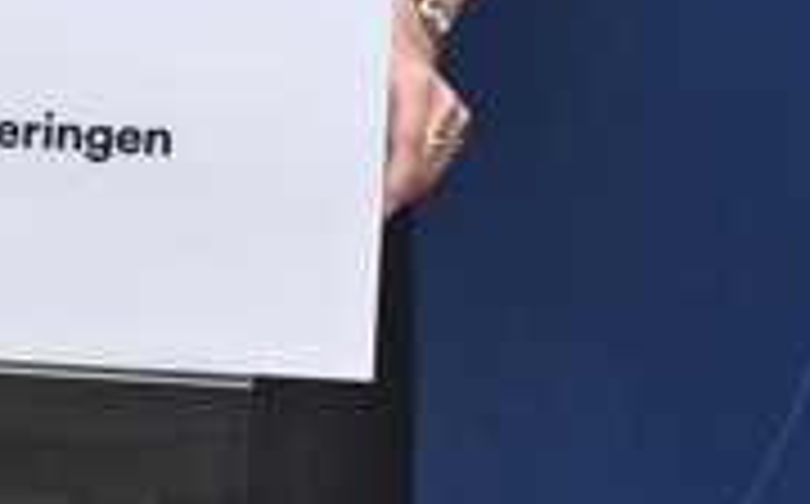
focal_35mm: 431
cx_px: -1912
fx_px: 9503
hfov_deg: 4.6
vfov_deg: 3.0
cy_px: 182
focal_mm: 56
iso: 2000
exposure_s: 1/250
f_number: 6.3
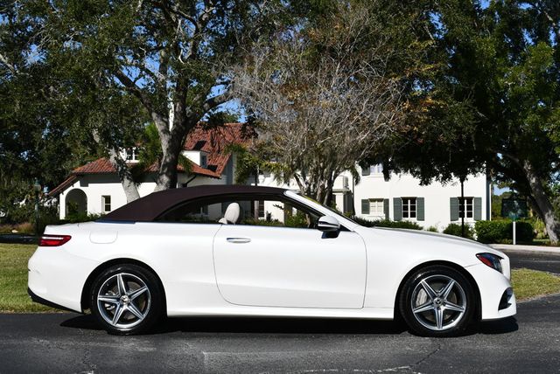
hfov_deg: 39.6
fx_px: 778
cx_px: 280
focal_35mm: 50
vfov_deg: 27.0
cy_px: 187
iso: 100
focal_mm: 25
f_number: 10
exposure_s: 1/400
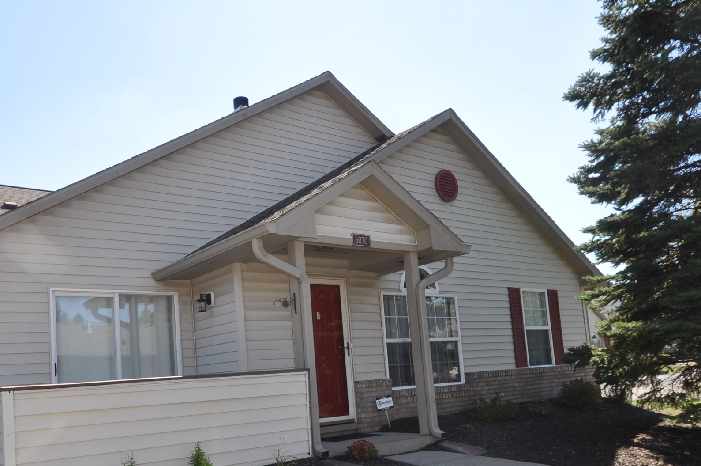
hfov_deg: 62.8
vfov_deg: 44.4
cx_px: 262
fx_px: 564
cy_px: 295
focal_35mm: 29
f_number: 8
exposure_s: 1/200
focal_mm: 10
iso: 200
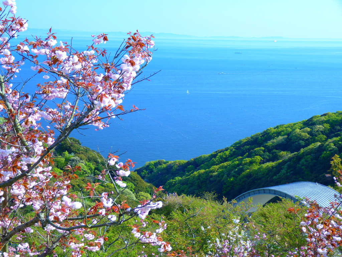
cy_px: 128
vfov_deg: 23.3
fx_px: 622
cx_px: 171
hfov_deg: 30.7
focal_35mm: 63
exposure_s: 1/80
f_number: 3.4
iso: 80
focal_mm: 11.1
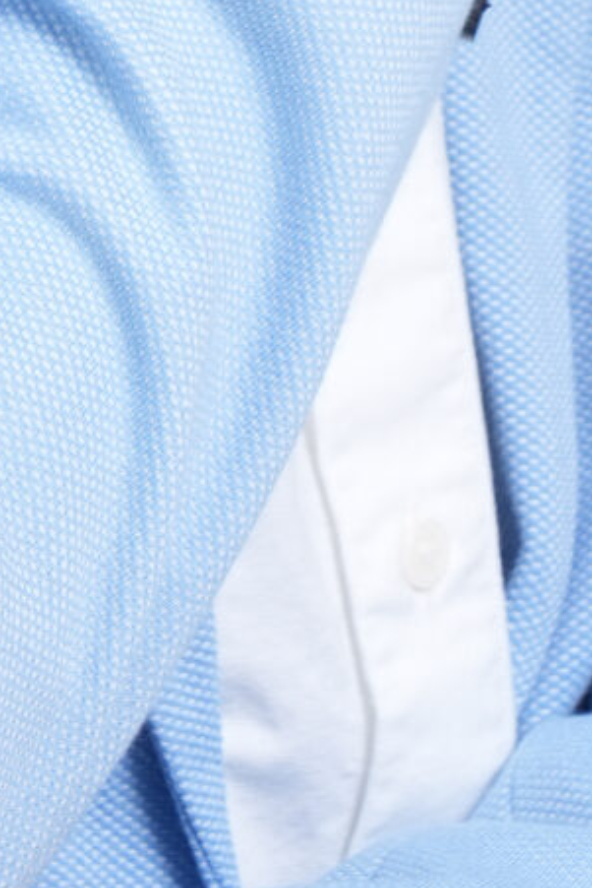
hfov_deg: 2.5
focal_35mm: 545
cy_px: -1215
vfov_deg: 3.7
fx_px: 13432
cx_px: -62
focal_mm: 96
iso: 400
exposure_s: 1/160
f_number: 9
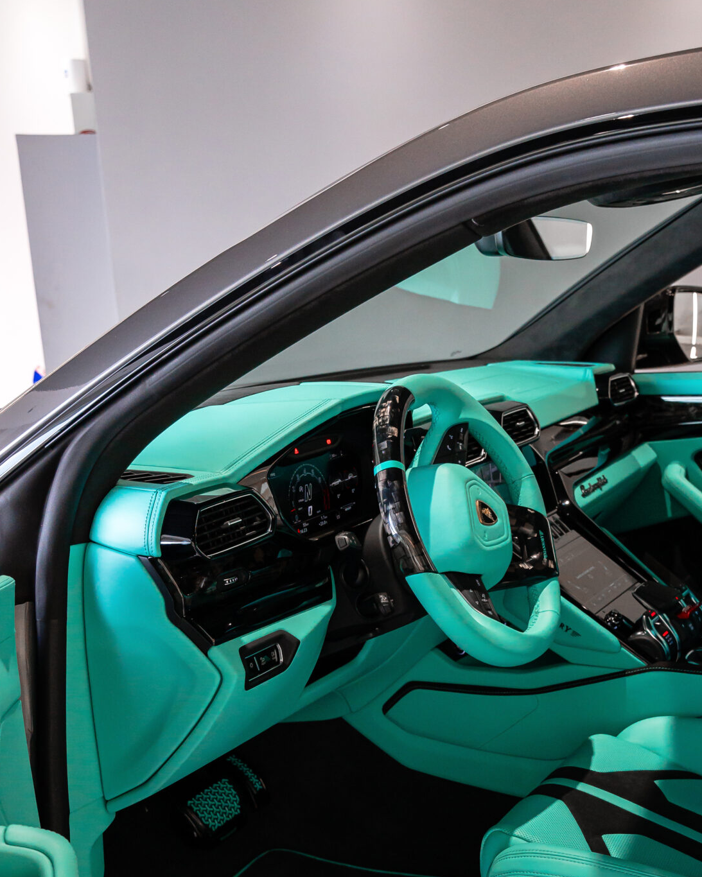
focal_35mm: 52
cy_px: 623
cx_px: 519
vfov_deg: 35.5
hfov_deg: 28.8
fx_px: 1347
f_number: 5
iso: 1600
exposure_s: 1/200
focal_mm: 29.5
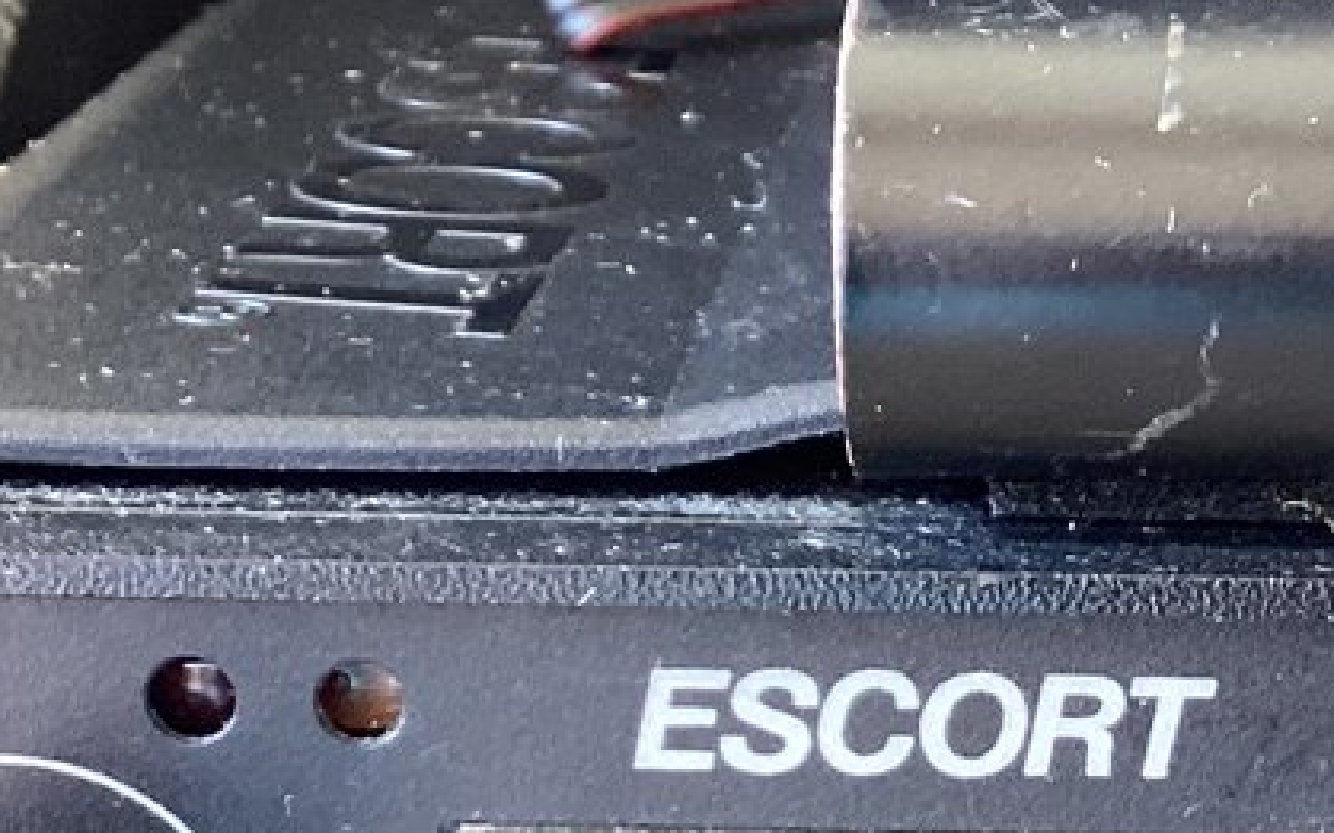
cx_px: 1211
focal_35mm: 119
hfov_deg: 17.3
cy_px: 732
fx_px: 4325
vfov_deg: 10.9
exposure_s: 1/60
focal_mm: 3.3
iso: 250
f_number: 2.4
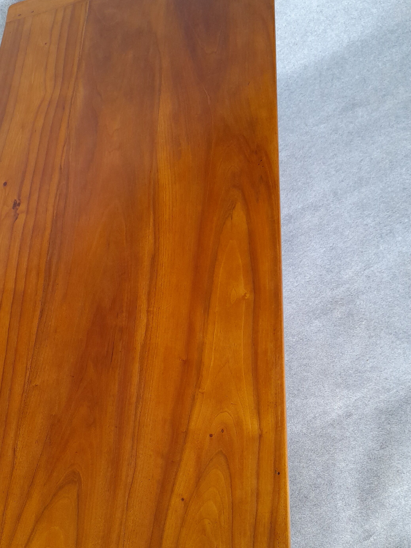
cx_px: 123
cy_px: 332
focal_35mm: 36
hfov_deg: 39.0
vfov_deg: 51.0
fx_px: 570
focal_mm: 4.6
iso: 320
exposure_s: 1/60
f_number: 2
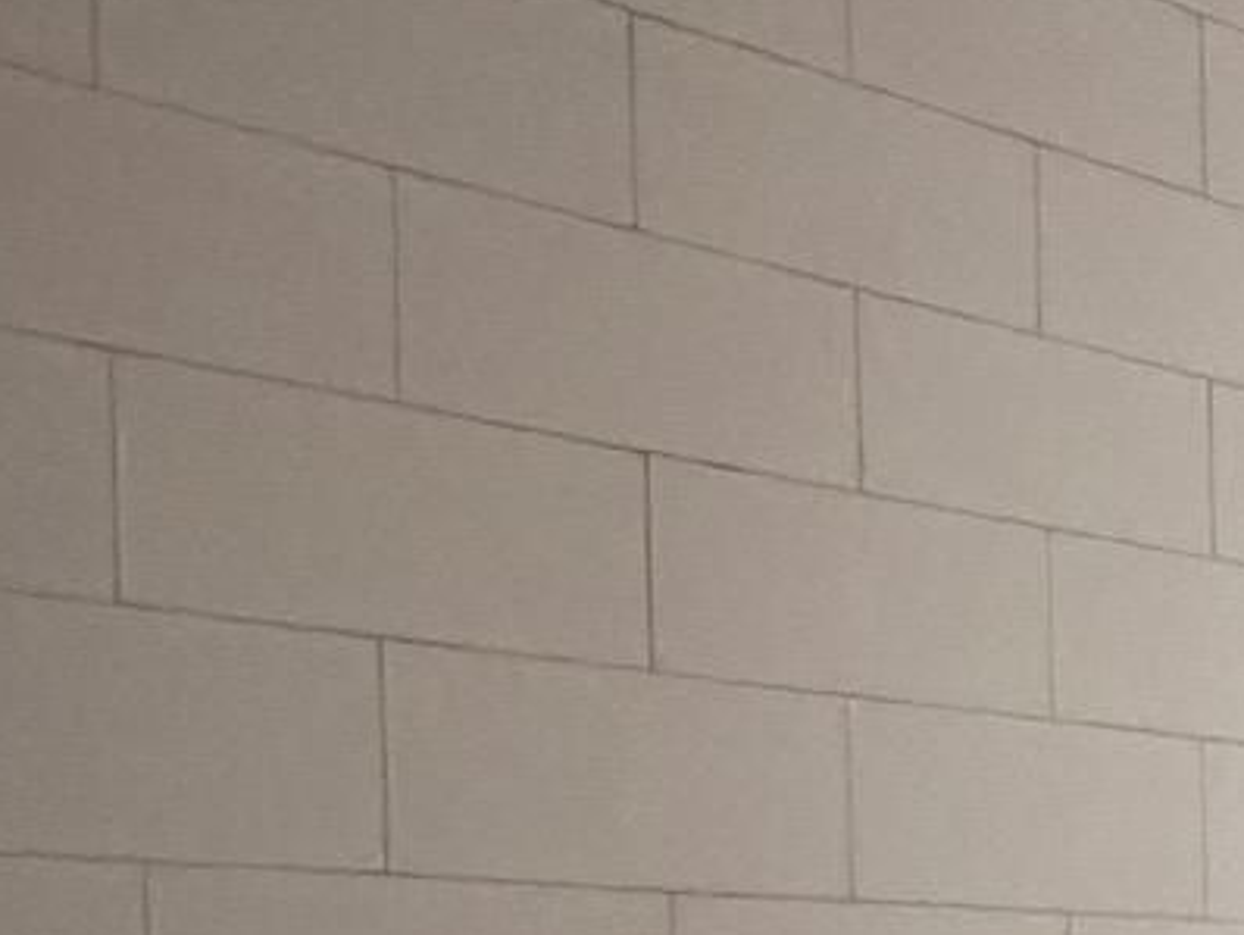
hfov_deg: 20.0
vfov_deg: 19.3
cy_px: 1129
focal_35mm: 72
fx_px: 2589
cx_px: 2213
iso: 1250
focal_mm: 2.22
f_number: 2.2
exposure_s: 1/60
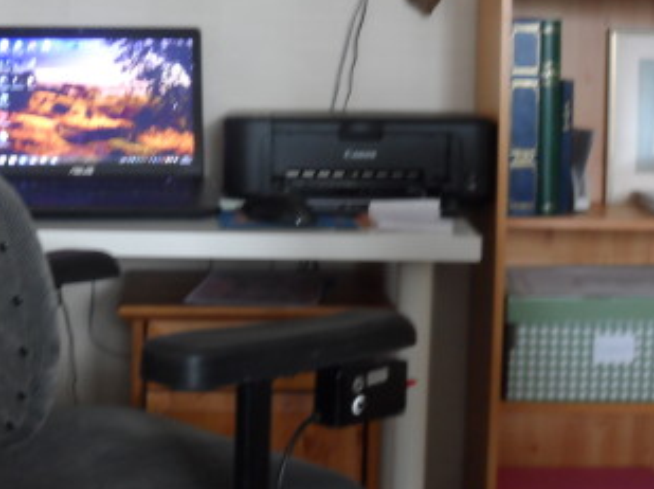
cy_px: 188
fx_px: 1321
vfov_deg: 20.9
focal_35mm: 70
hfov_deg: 27.7
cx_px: 243
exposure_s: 1/6
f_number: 4.1
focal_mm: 9.8
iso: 400
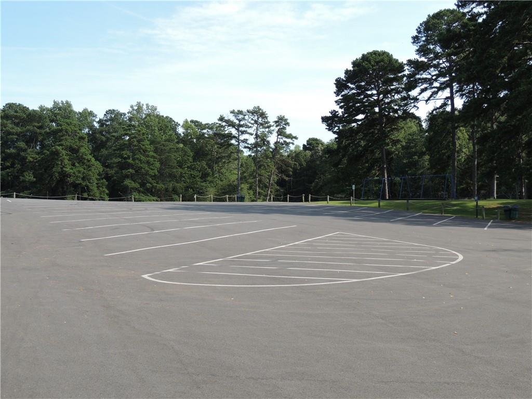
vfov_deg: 33.6
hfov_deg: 43.9
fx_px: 661
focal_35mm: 43
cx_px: 266
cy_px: 200
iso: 100
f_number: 3.4
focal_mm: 7.6
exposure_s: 1/500
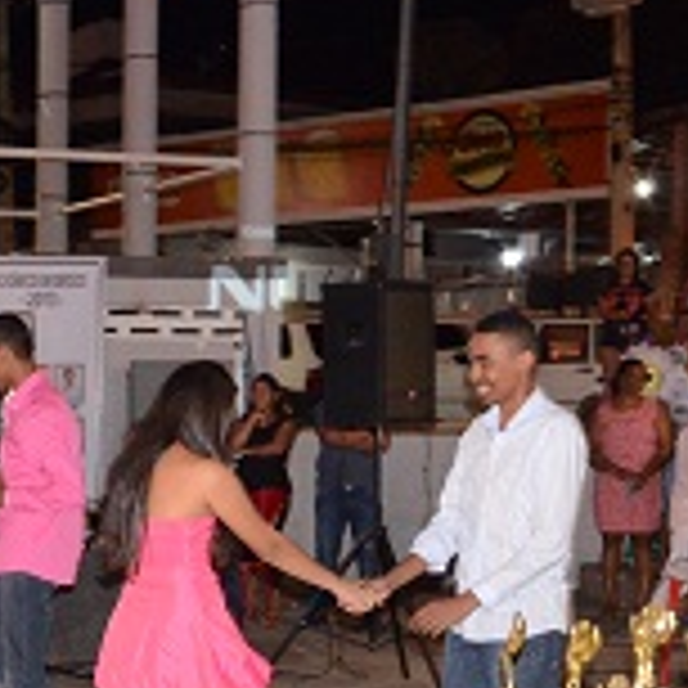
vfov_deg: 17.3
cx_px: -94
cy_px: 533
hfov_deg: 16.8
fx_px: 2249
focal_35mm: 100
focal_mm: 24
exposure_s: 1/25
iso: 2500
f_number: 7.1
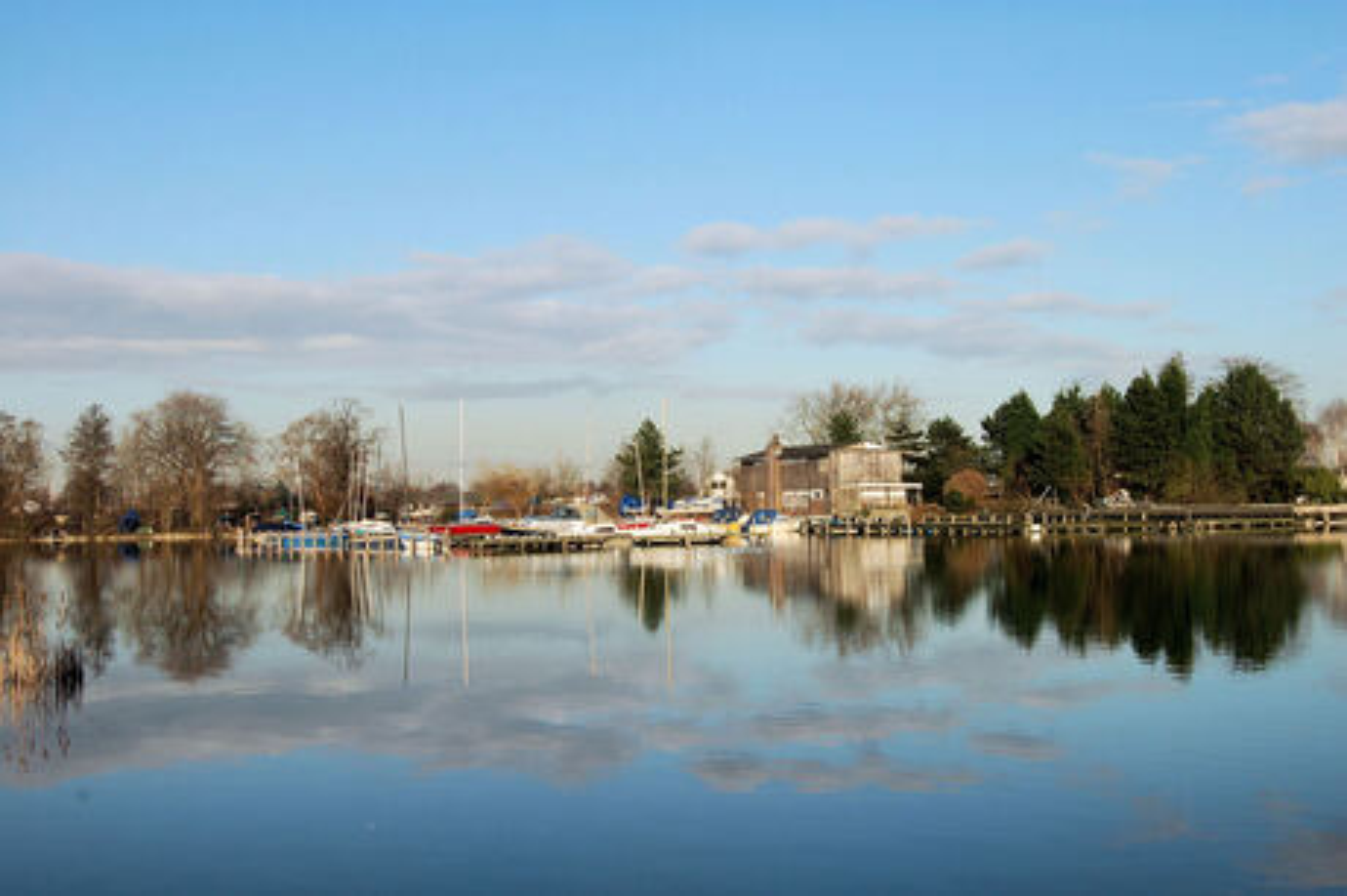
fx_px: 1907
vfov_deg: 26.4
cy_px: 448
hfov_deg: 38.9
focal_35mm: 51
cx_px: 674
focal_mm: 34
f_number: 9
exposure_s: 1/320
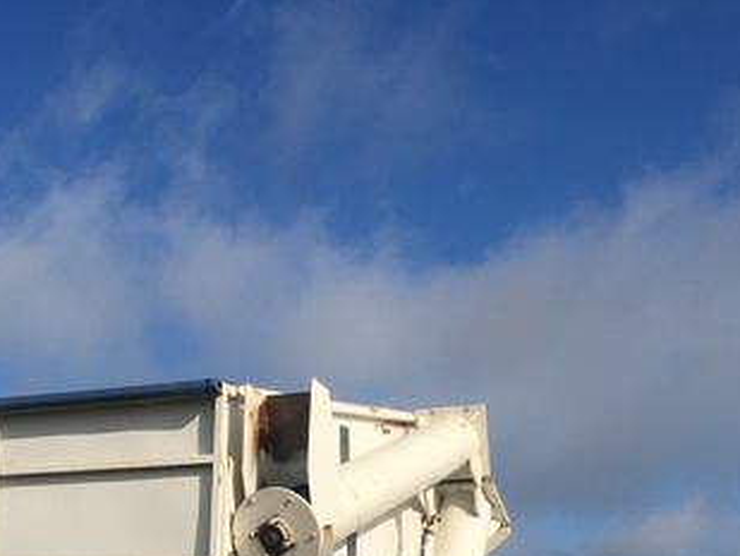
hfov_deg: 30.8
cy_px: 586
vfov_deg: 22.5
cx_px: 206
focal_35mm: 62
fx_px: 1326
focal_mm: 4.15
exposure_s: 1/2747
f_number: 2.2
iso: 25
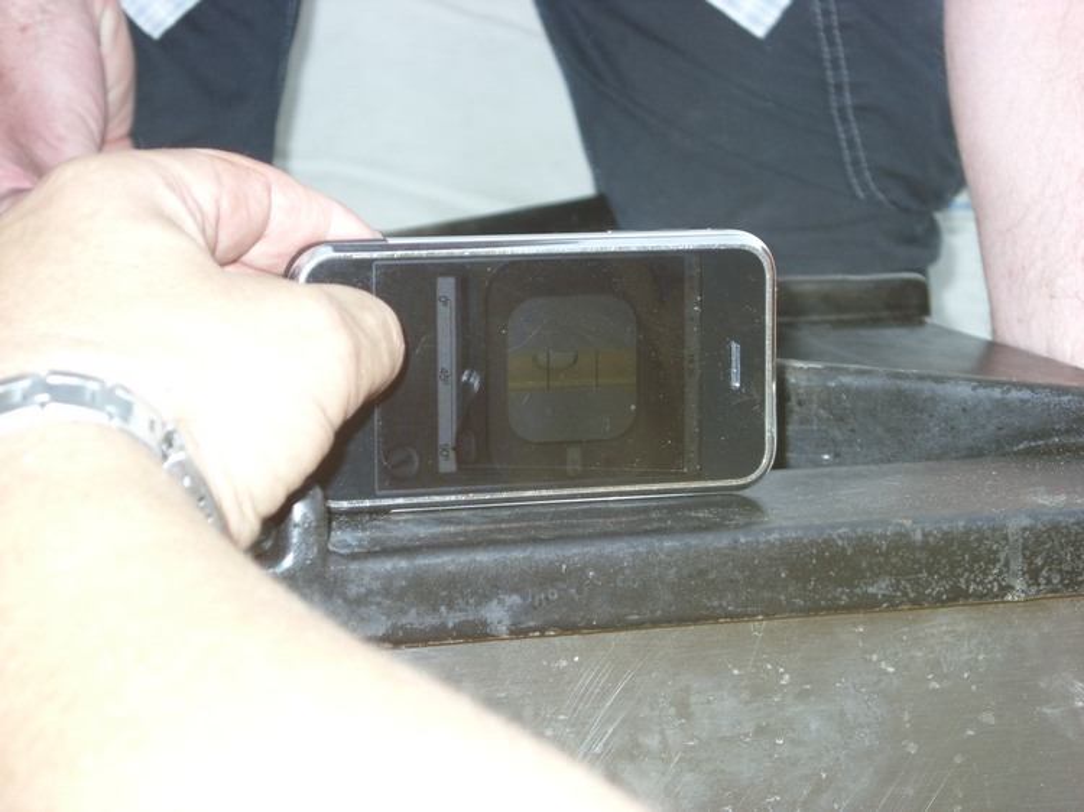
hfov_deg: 20.0
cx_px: 542
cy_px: 406
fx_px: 3068
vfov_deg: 15.1
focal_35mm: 98
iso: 100
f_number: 3.5
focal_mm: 16.4
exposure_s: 1/148
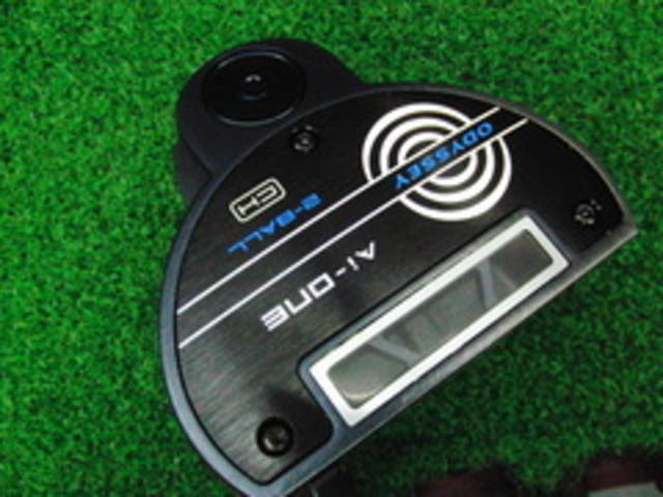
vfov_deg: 38.7
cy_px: 248
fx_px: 709
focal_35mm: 37
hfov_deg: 50.1
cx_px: 332
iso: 3200
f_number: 3.6
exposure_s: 1/320
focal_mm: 6.42
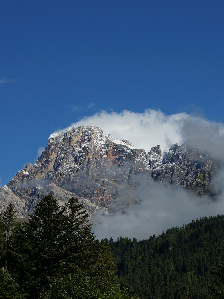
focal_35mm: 77
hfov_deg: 18.9
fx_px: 662
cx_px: 198
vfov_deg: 25.4
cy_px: 149
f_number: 8
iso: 100
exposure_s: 1/640
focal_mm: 35
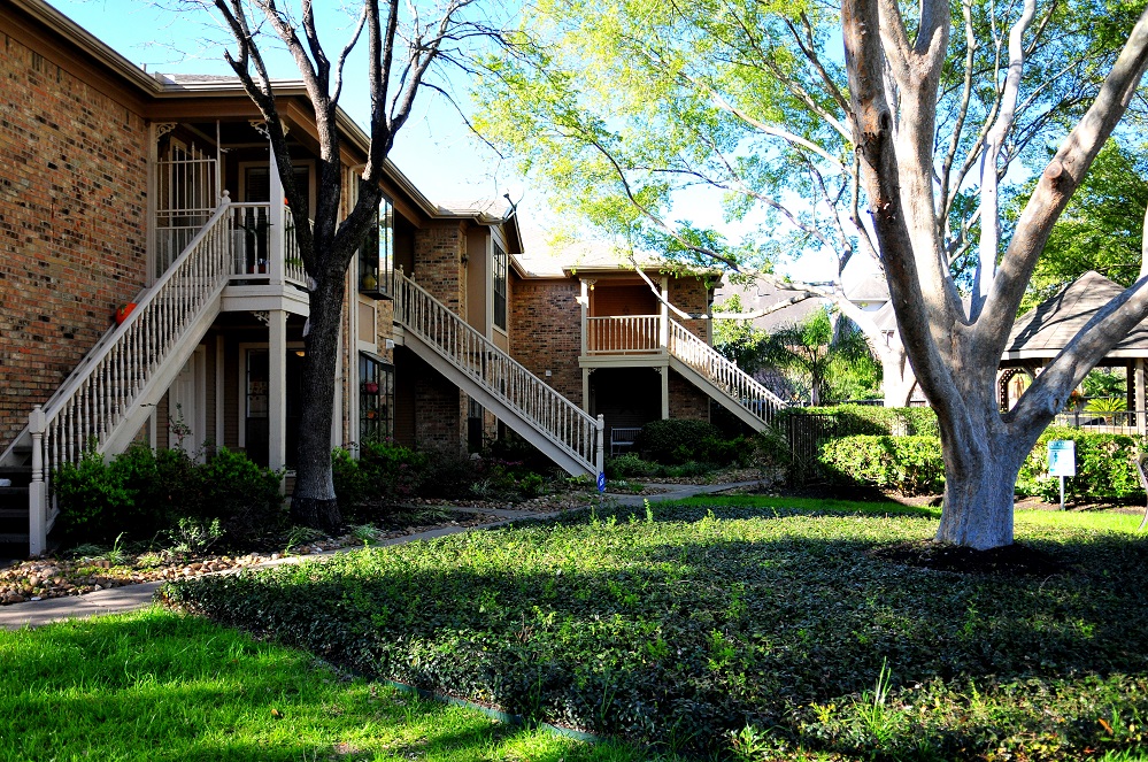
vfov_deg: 43.5
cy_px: 381
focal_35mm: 30
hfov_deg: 62.0
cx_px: 574
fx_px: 955
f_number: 2.8
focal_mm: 20
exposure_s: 1/1250
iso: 400
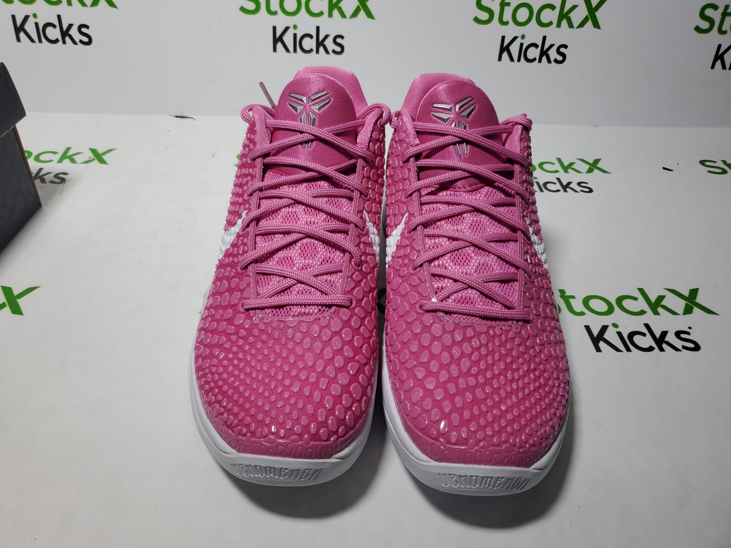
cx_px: 366
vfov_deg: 53.1
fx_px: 549
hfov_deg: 67.3
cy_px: 274
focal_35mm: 26
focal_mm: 4.3
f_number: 1.5
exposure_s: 1/541
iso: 50
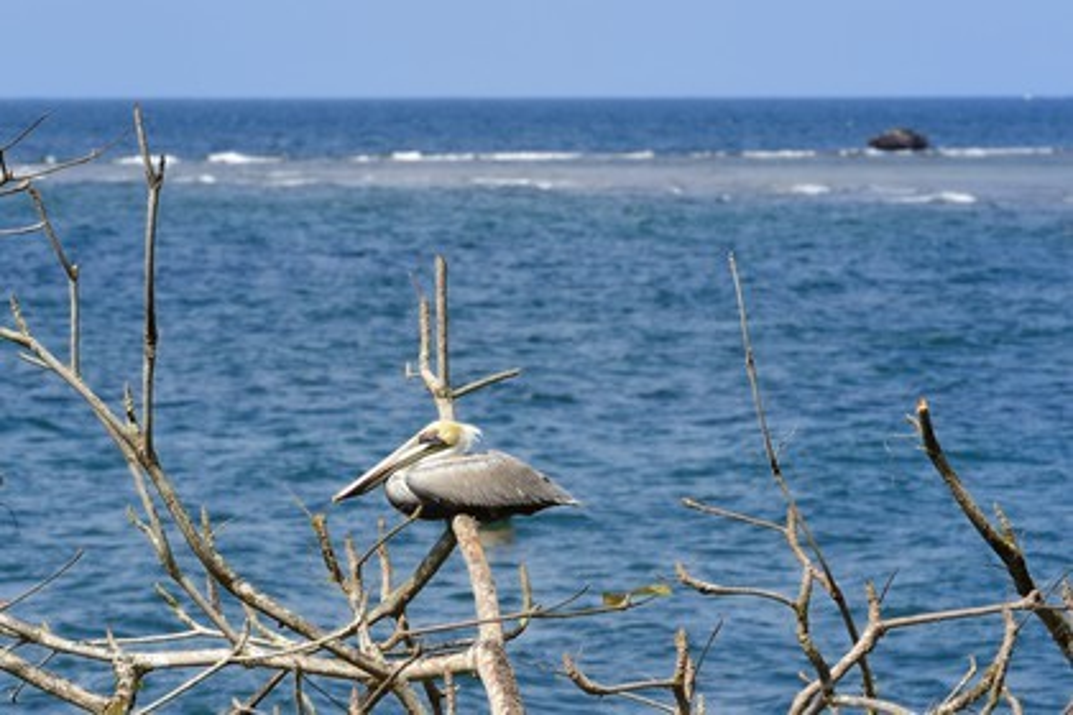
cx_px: 536
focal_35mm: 200
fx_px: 5961
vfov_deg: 6.9
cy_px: 358
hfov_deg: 10.3
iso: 200
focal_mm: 200
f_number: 13
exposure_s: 1/250
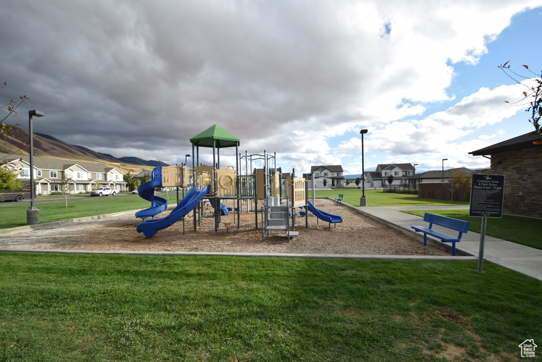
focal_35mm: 15
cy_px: 181
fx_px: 226
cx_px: 271
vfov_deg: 77.3
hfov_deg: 100.4
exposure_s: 1/320
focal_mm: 10
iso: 200
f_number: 9
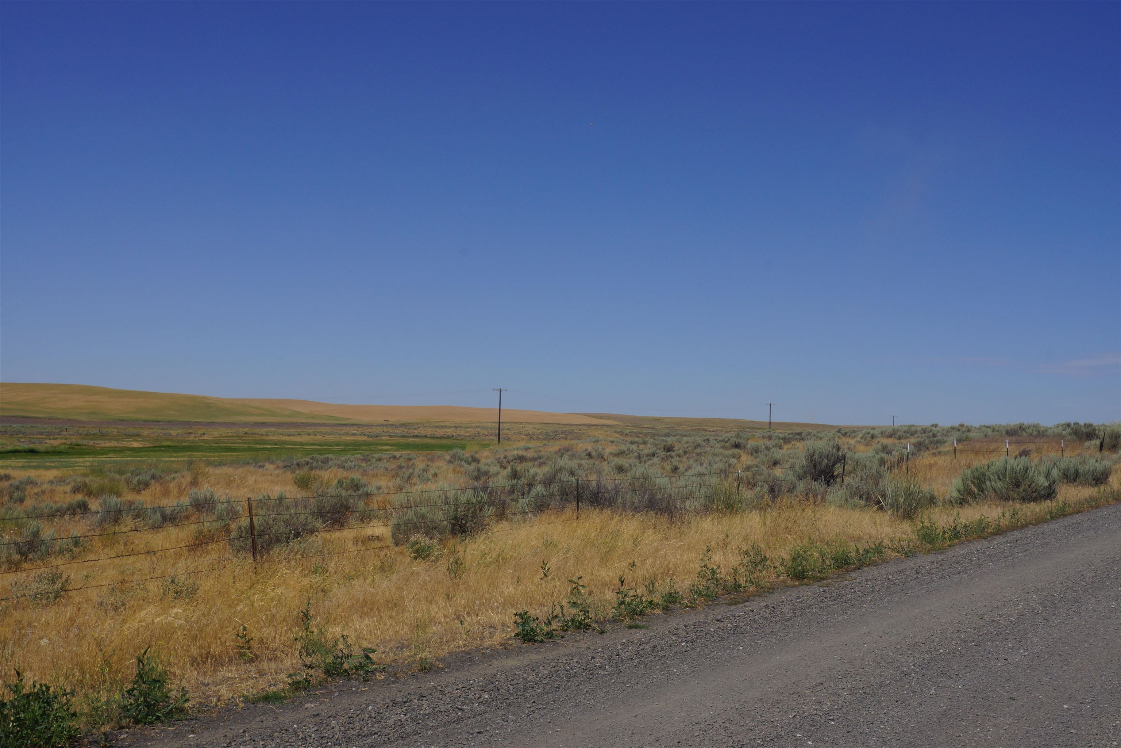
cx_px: 560
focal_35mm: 42
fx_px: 1308
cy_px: 374
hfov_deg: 46.4
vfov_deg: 31.9
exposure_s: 1/160
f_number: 18
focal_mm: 28
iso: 100
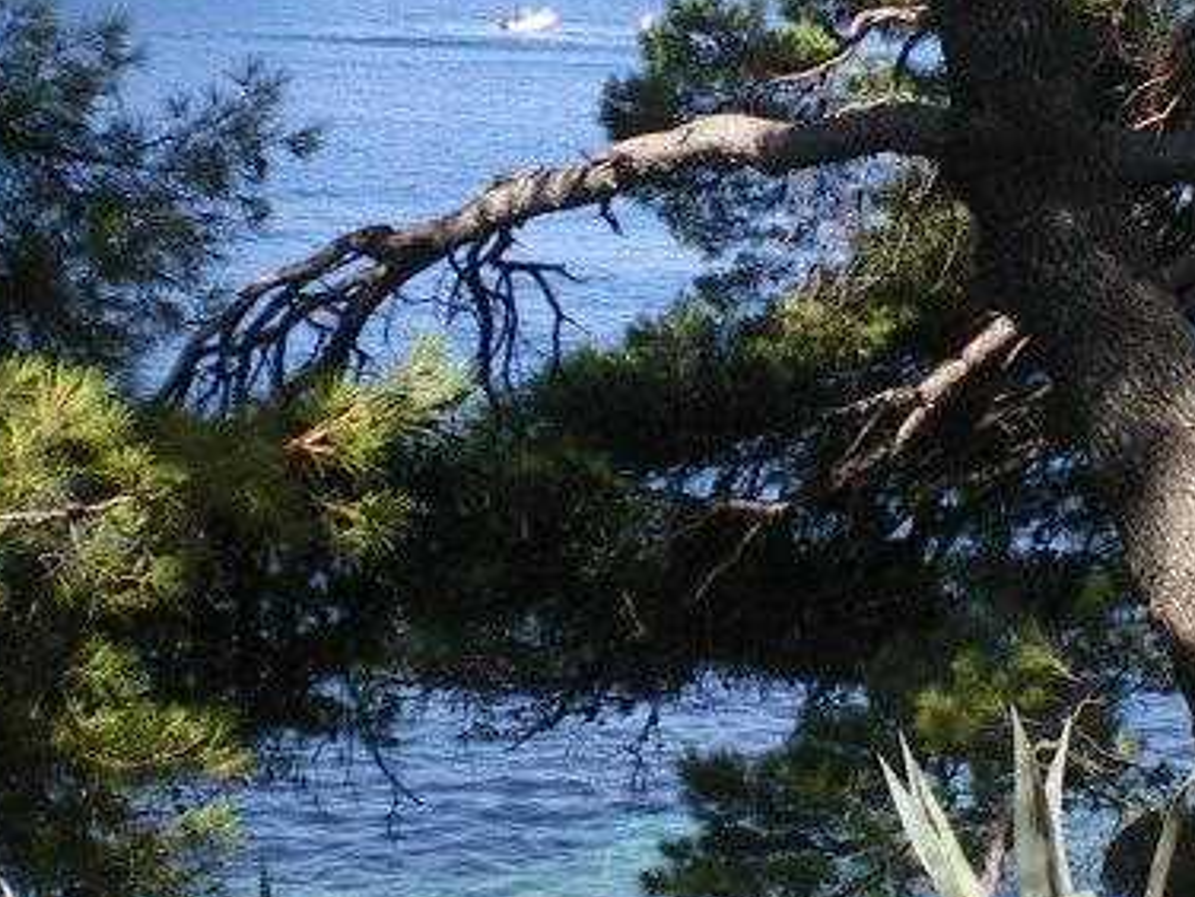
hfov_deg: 17.0
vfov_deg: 12.8
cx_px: 944
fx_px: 3970
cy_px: 239
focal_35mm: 115
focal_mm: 6.3
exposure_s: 1/250
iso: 50
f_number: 4.6
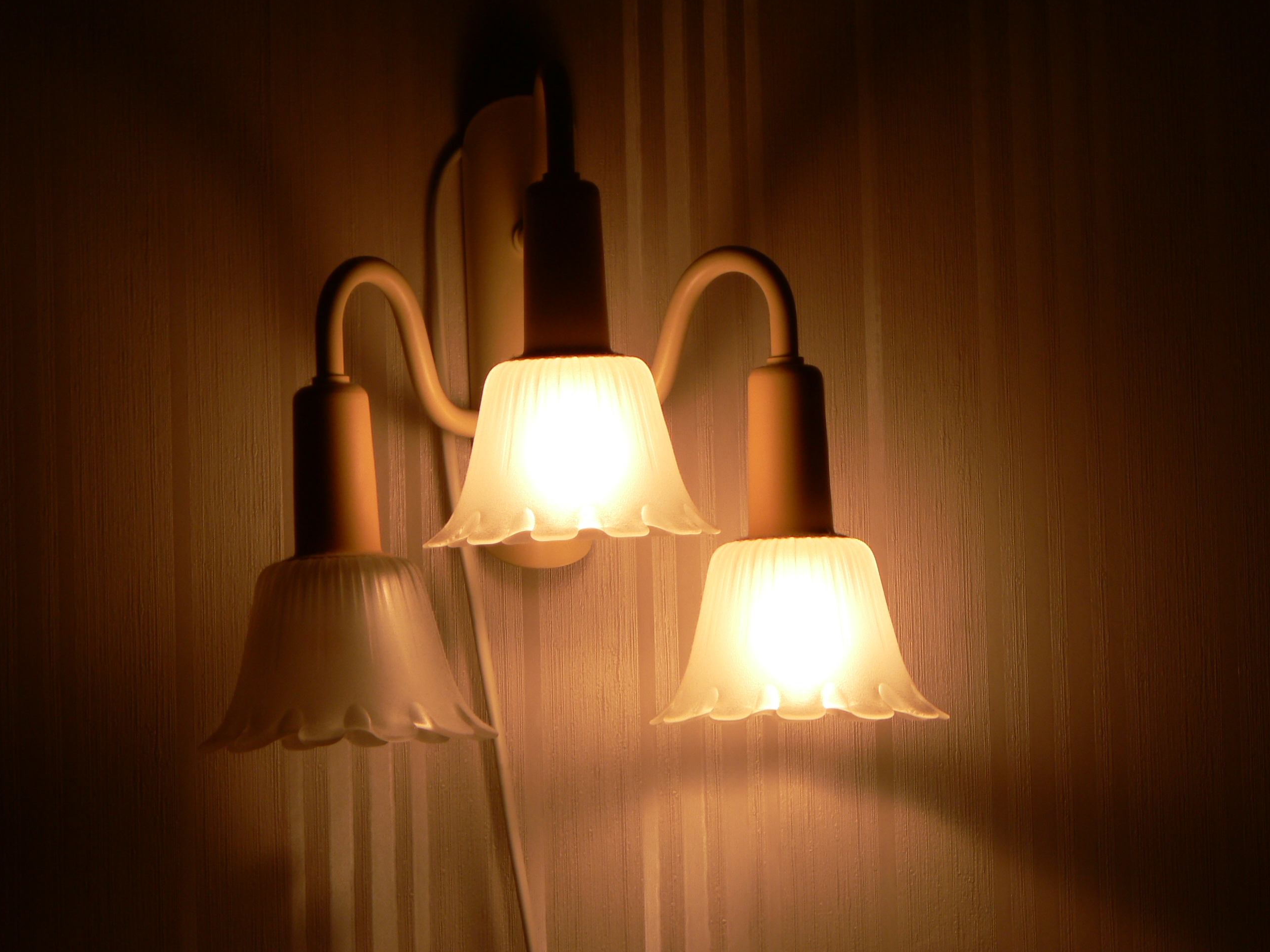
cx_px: 635
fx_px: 7411
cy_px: 475
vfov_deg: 7.4
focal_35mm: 202
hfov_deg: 9.8
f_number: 3.3
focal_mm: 33.5
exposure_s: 1/100
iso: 80
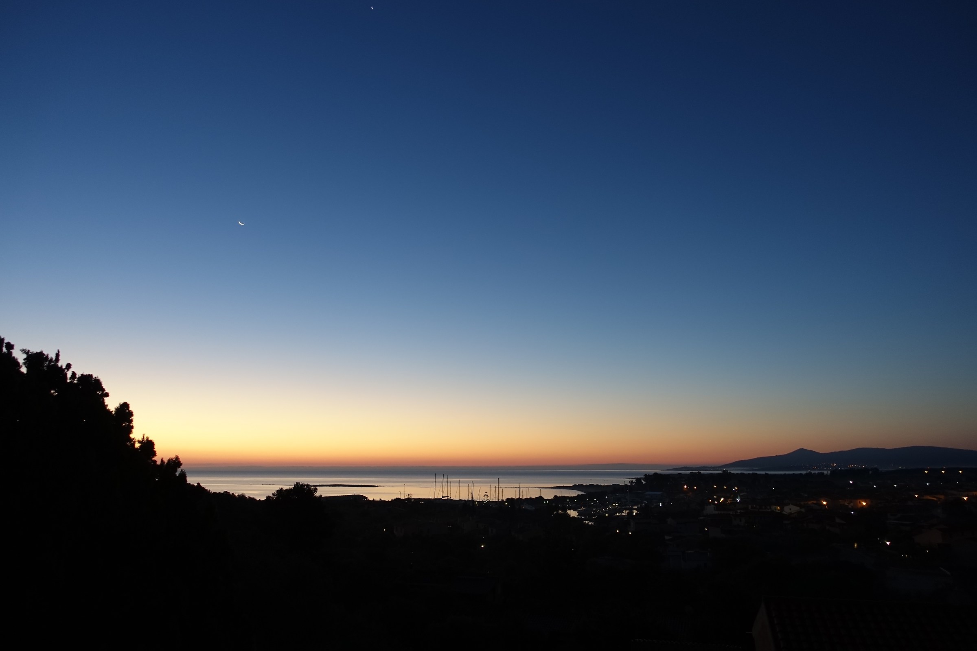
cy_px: 326
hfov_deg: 73.7
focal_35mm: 24
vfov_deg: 53.1
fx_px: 651
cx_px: 488
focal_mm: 8.8
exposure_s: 1/30
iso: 250
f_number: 1.8
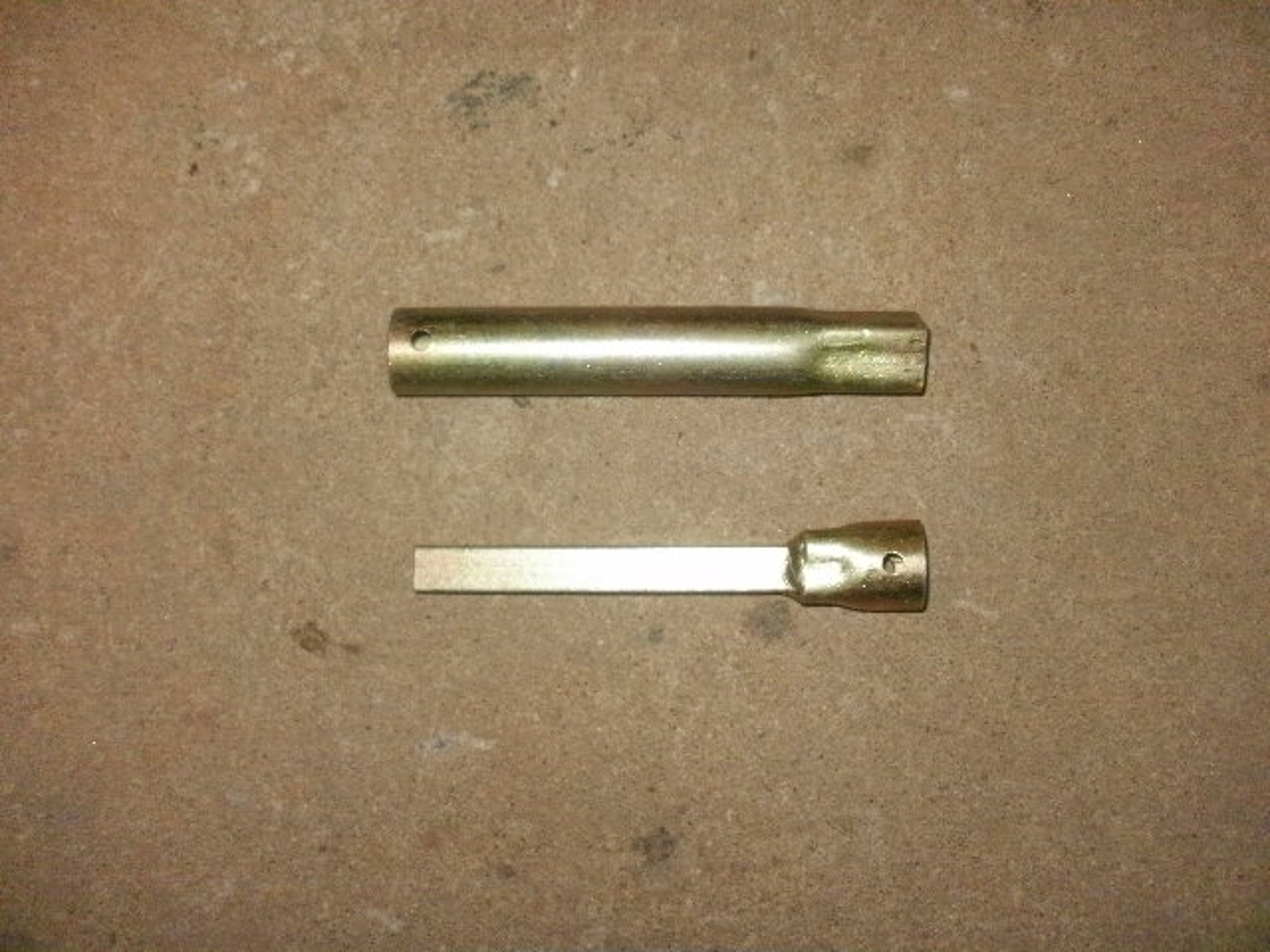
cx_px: 635
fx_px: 1321
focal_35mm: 36
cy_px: 476
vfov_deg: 39.7
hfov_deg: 51.4
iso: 400
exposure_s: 1/250
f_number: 3.5
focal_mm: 6.3
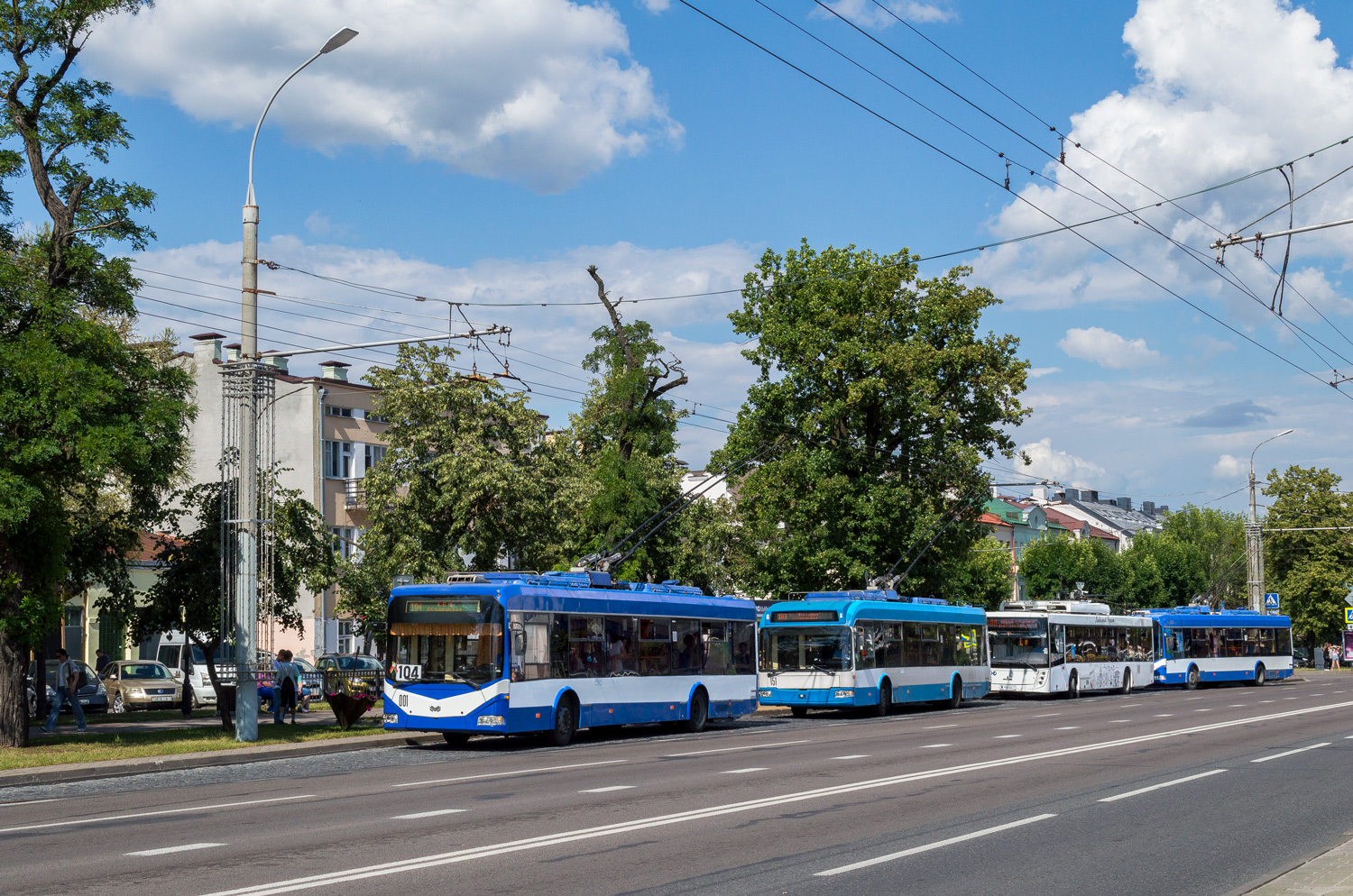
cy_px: 448
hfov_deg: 41.2
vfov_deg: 28.0
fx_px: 1801
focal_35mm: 48
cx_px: 676
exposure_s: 1/500
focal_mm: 32
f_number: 11
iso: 280
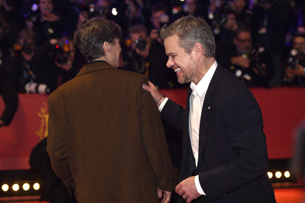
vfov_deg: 19.4
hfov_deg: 28.9
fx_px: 593
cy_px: 102
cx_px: 152
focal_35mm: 70
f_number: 3.5
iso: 800
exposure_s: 1/640
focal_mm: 70
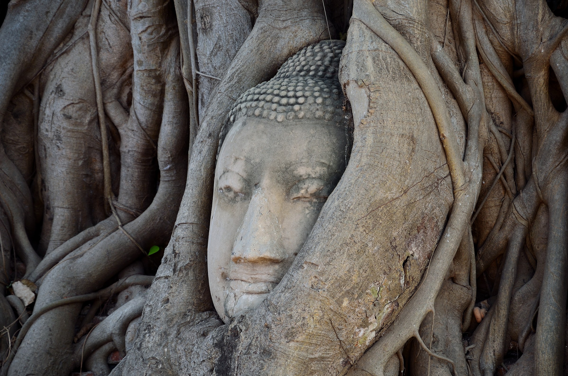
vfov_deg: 8.7
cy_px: 188
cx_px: 284
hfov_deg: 13.1
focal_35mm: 158
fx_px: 2480
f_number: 5.6
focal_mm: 105
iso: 100
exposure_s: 1/40
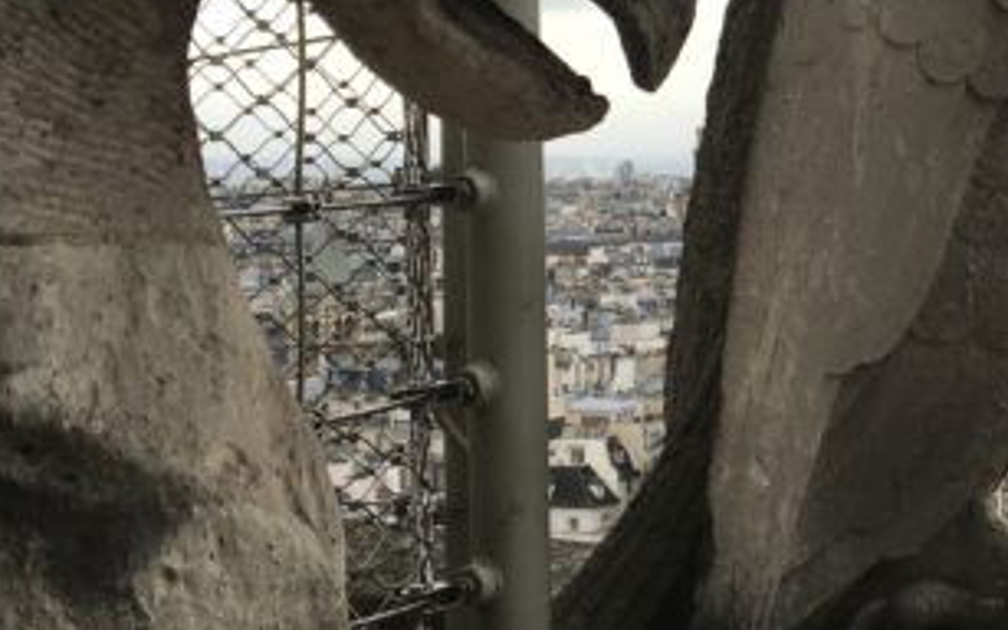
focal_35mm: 77
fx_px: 2116
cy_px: 13
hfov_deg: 25.7
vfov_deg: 16.6
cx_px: 965
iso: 25
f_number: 2.2
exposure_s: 1/416
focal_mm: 4.15
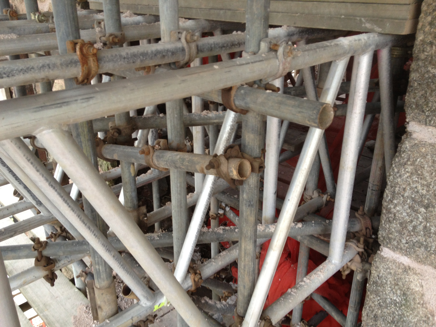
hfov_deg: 52.6
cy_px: 164
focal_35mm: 35
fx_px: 441
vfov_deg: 40.7
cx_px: 218
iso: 80
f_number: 2.4
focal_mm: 4.28
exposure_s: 1/20
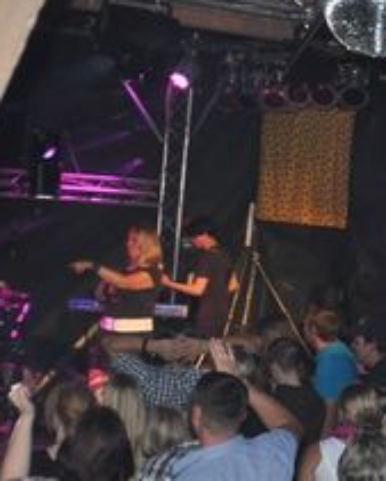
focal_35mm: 96
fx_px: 1370
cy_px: 266
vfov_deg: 19.9
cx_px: 557
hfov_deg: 15.0
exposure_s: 1/60
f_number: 3.5
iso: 800
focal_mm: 18
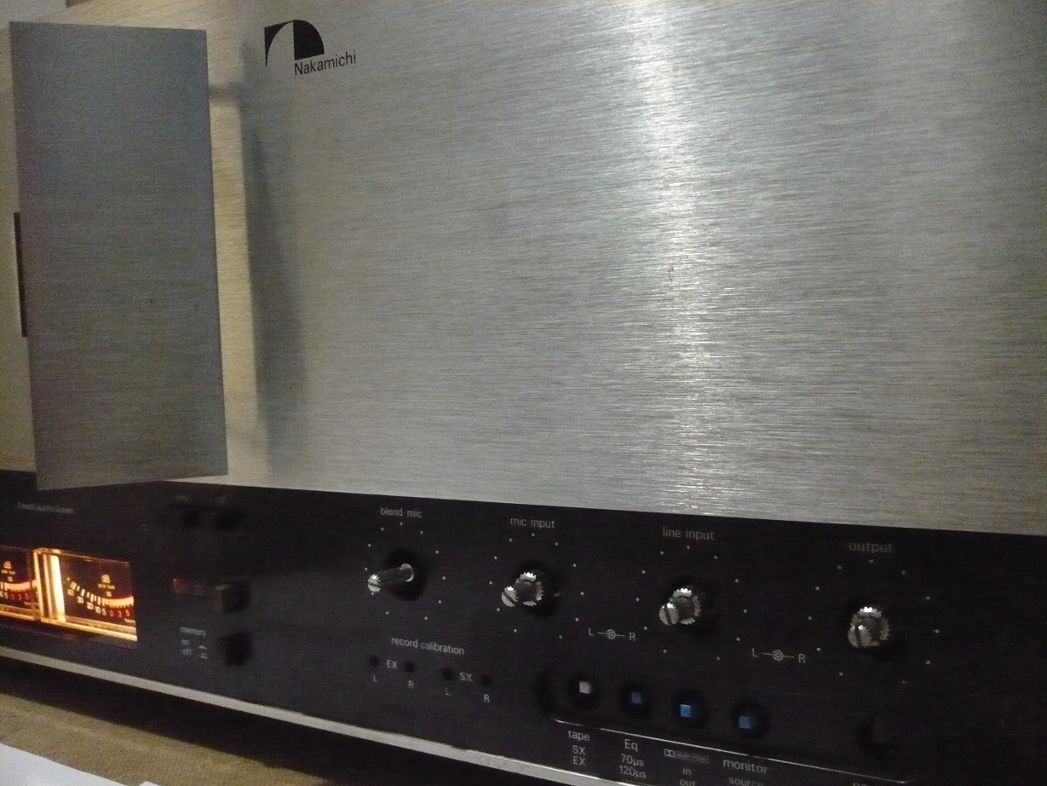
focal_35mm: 35
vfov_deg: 40.7
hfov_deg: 52.6
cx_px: 524
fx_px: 1059
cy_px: 393
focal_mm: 5.8
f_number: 2.8
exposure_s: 1/25
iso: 1250
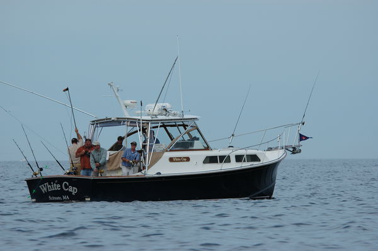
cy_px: 126
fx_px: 3462
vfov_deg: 4.2
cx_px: 189
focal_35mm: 330
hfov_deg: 6.2
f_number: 5.3
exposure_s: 1/1250
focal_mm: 220
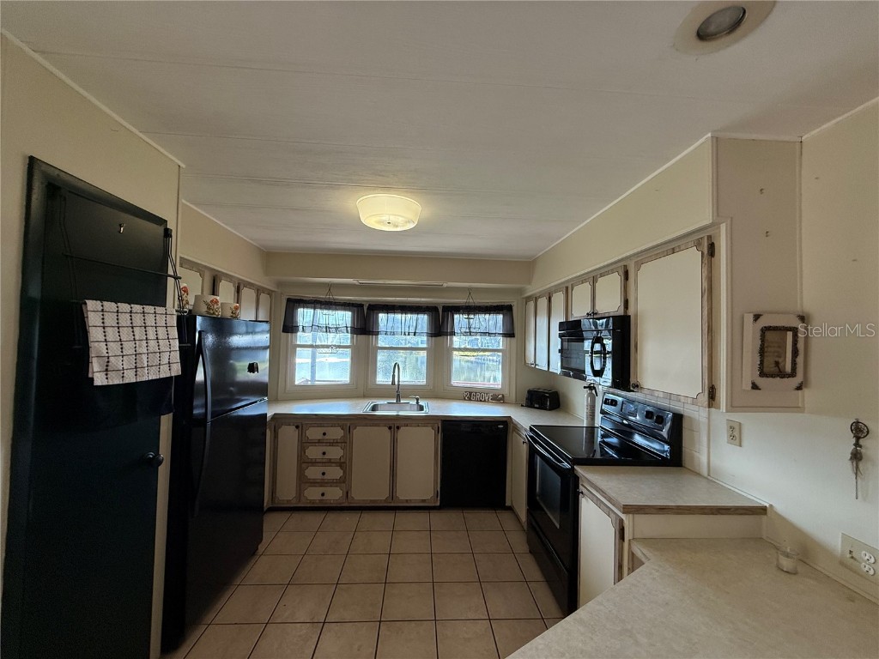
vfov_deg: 85.7
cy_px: 330
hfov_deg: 102.1
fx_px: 356
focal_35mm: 14
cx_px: 440
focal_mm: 2.22
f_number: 2.2
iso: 160
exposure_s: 1/120
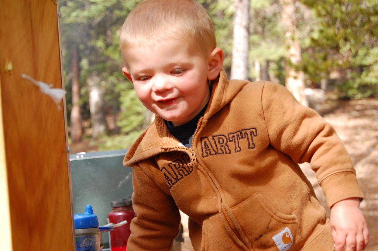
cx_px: 189
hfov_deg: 24.6
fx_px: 866
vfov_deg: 16.5
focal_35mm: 82
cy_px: 126
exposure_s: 1/160
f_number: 6.3
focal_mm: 55
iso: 400
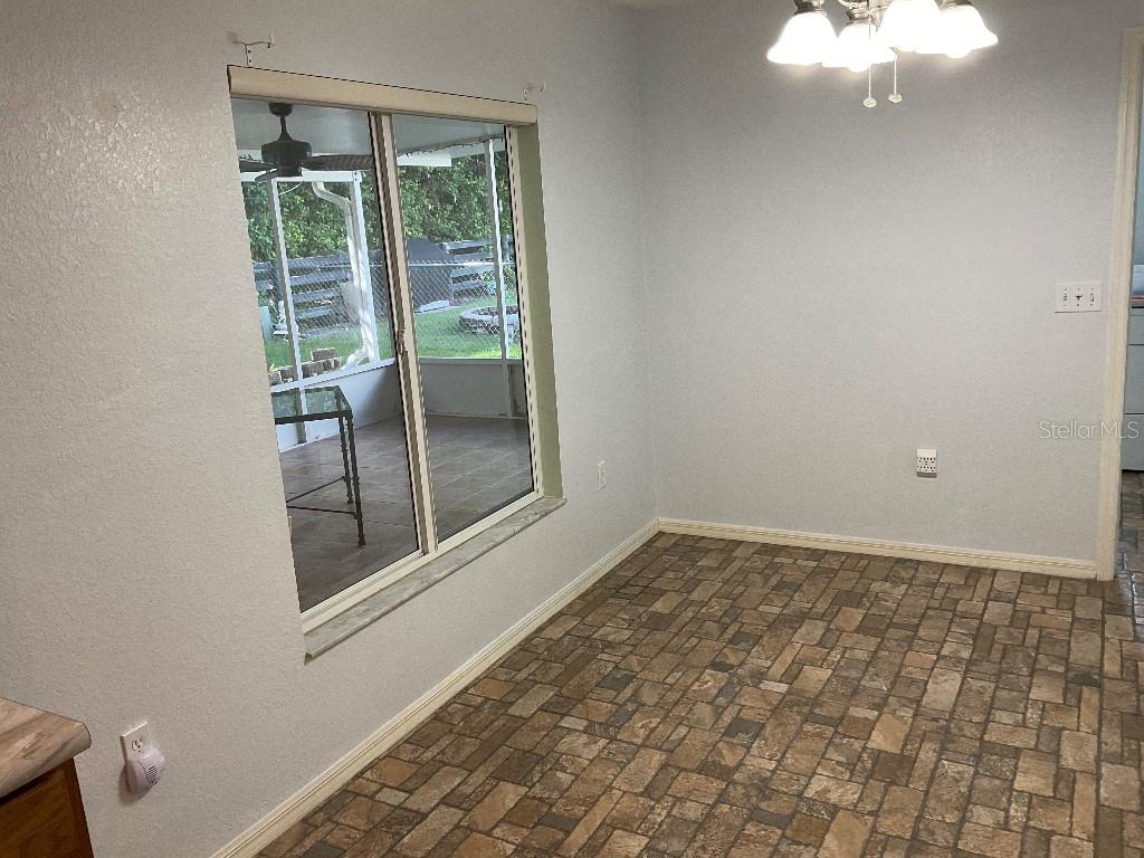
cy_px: 429
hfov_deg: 61.7
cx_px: 572
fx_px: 958
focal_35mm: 29
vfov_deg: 48.2
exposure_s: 1/60
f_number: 1.8
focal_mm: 3
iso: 64
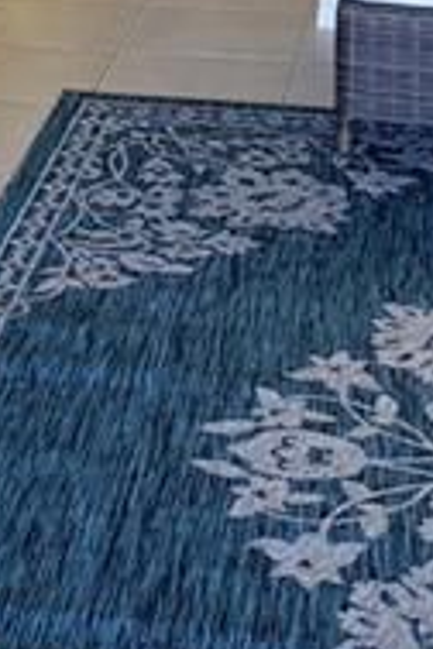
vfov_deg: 17.3
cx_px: -48
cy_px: -237
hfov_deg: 12.2
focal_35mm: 110
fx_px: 1984
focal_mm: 4.3
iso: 320
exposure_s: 1/40
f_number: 2.4
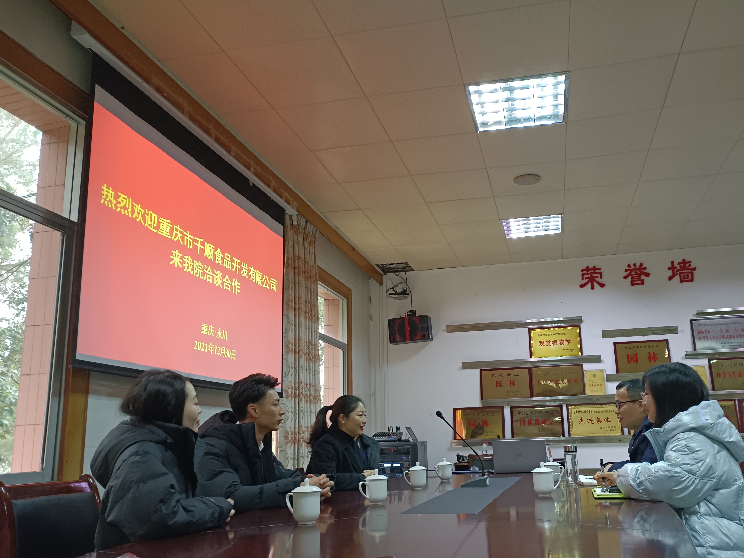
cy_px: 317
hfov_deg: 61.4
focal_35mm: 29
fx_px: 623
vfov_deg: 48.1
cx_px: 427
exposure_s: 1/33.3
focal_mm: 4.75
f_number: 1.79
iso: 922
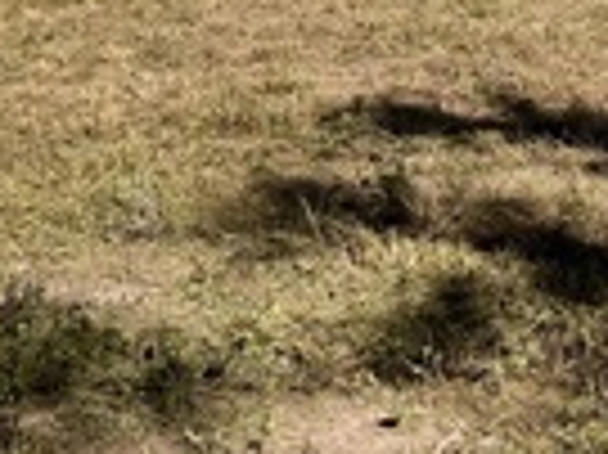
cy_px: -171
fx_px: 2001
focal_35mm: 114
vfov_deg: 12.5
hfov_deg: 16.7
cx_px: 680
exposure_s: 1/3802
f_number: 1.78
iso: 80
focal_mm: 6.76
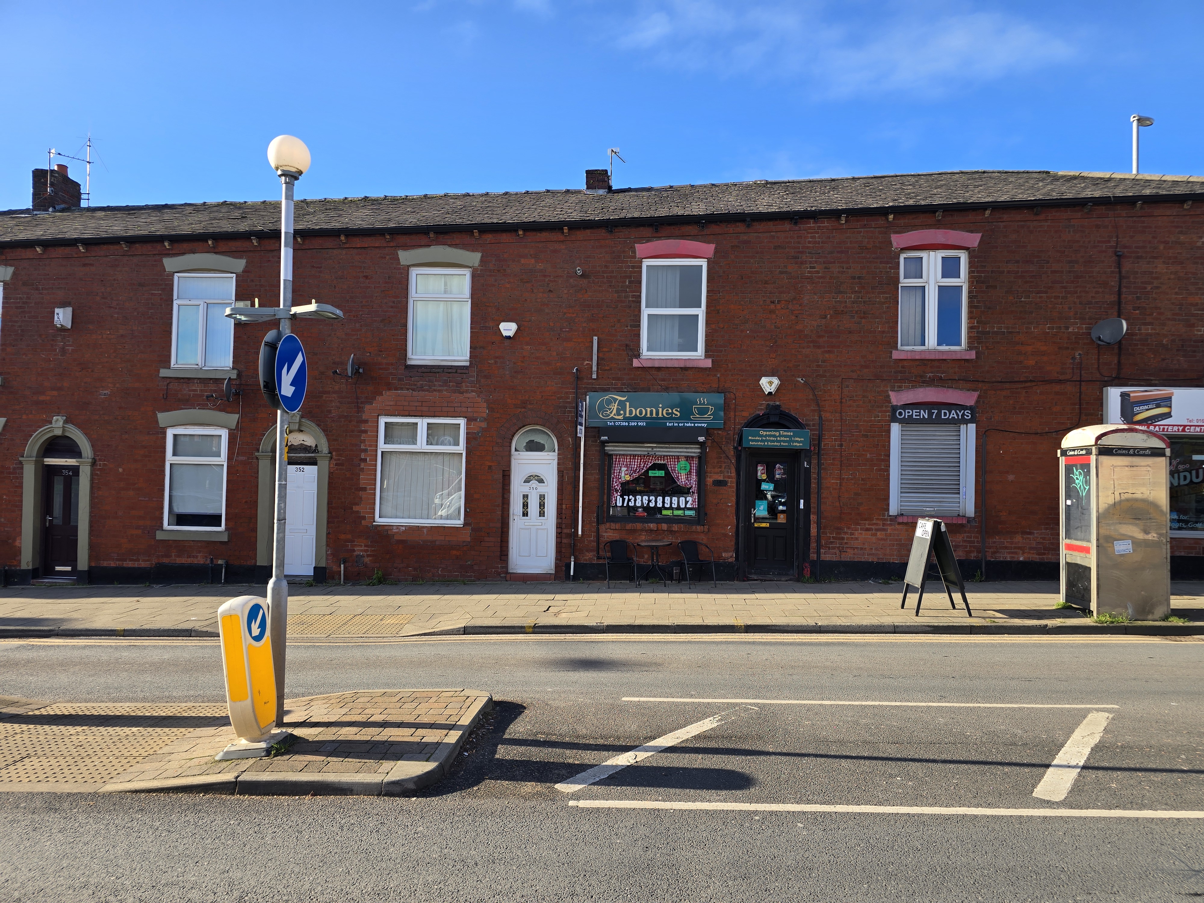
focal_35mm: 23
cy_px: 452
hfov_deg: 73.9
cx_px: 602
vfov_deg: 58.9
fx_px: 800
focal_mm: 6.3
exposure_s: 1/281
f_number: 1.7
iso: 12
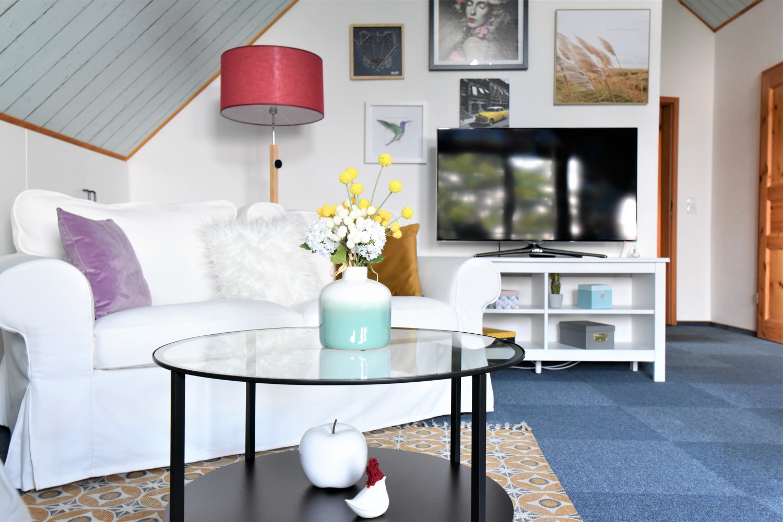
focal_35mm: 30
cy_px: 261
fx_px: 653
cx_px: 392
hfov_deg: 61.9
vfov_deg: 43.6
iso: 3600
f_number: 6.3
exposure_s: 1/30
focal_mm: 30
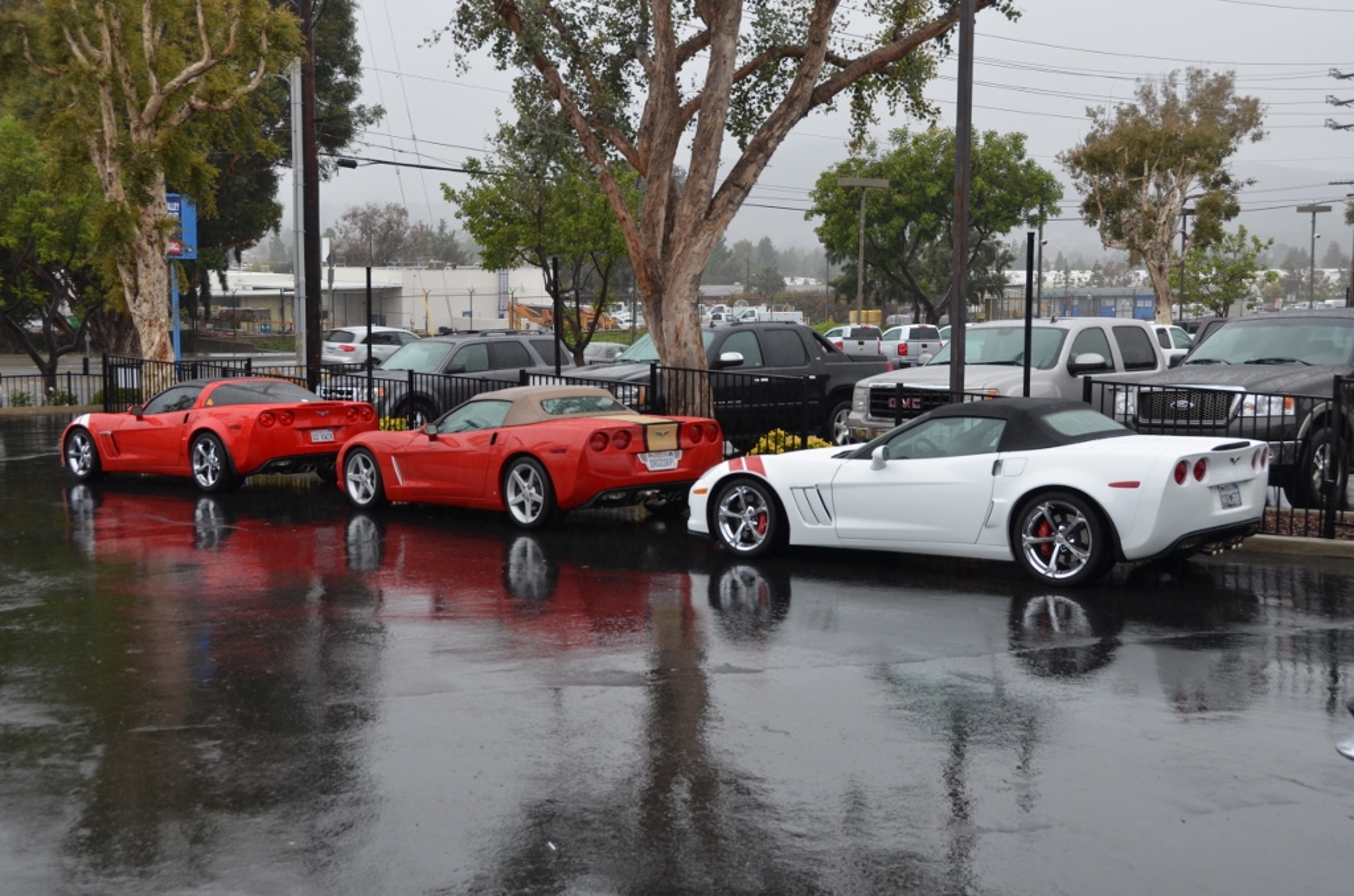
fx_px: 1801
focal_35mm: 48
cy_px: 448
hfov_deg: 41.2
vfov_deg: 27.9
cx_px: 677
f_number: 6.3
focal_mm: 32
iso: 200
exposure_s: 1/160
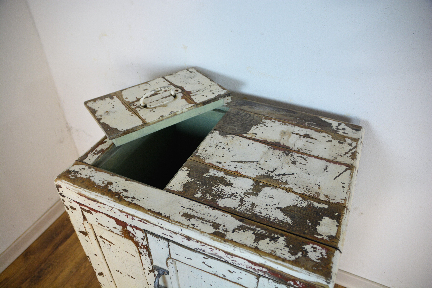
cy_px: 144
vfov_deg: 47.9
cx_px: 216
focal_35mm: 27
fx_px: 324
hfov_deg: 67.4
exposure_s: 1/60
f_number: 4
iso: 400
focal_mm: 18
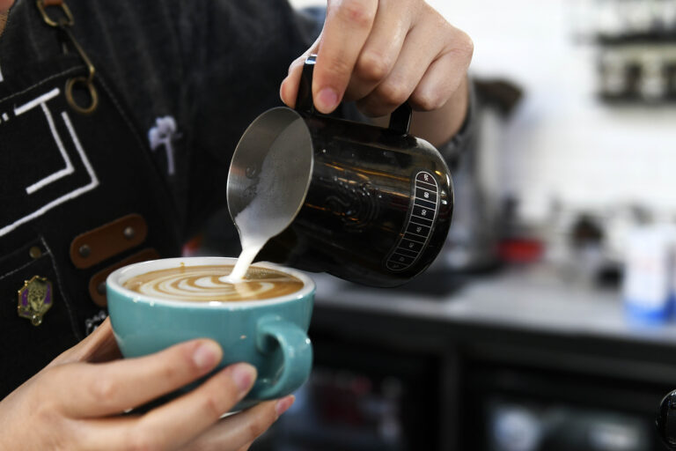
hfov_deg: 35.1
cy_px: 226
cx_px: 338
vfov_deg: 23.8
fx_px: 1070
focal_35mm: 57
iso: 800
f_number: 2.8
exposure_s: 1/250
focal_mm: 38
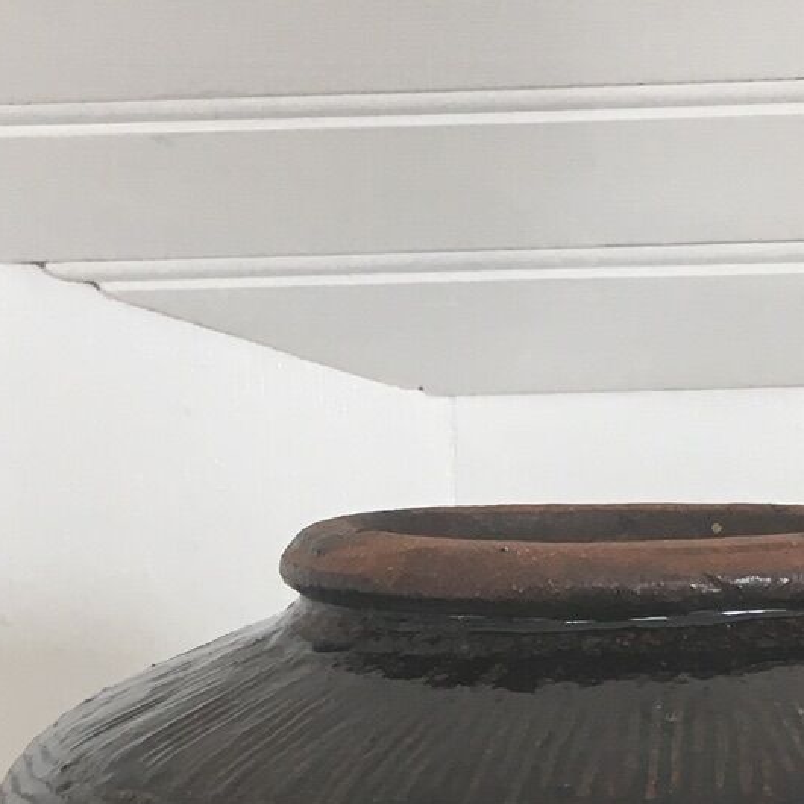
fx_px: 2601
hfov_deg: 17.6
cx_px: 349
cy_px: 918
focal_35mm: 99
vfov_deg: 16.9
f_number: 2.2
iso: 40
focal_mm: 4.15
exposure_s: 1/33
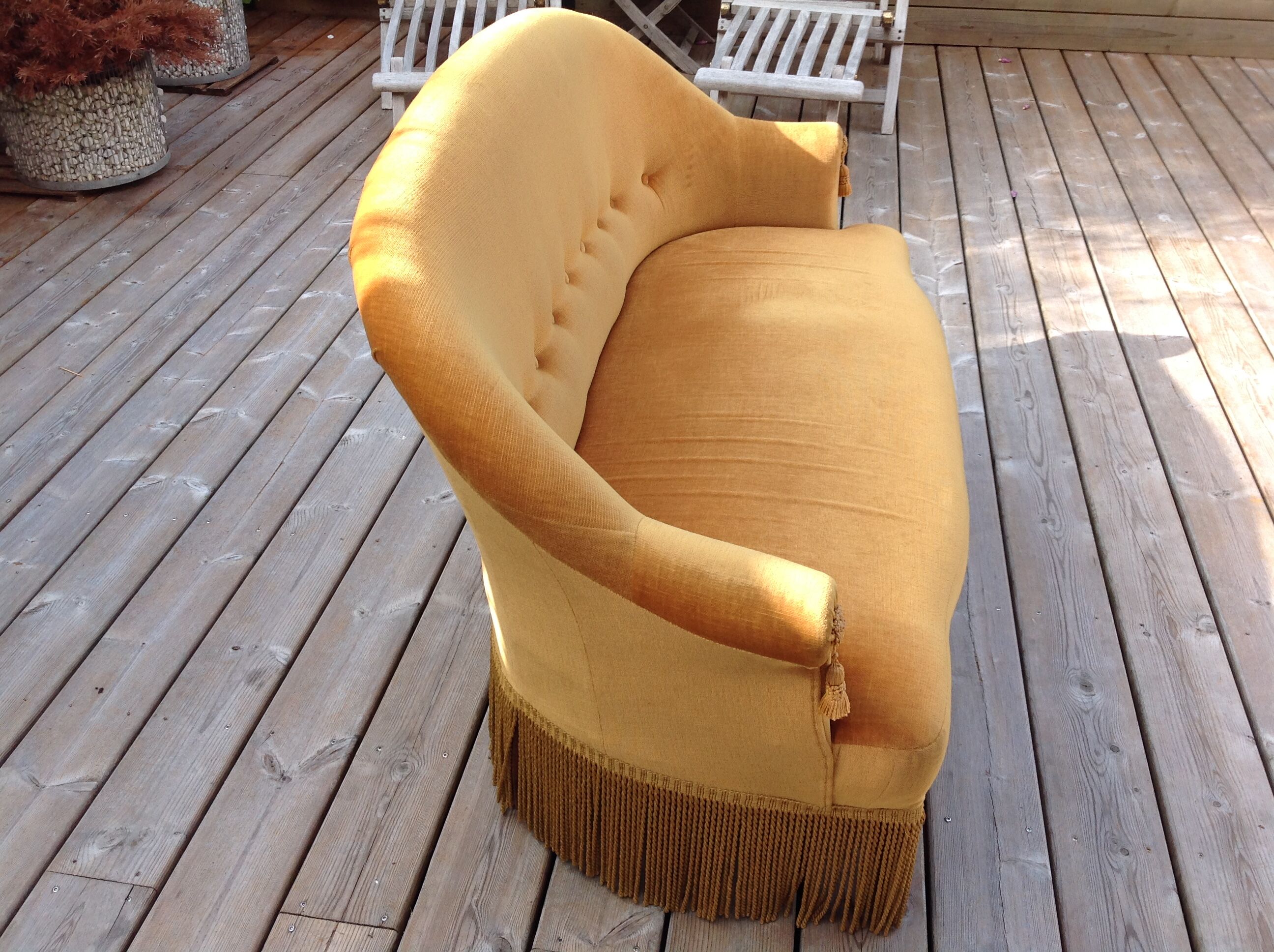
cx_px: 637
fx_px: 1286
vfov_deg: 40.6
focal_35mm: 35
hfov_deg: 52.7
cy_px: 476
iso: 50
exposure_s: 1/332
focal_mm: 4.28
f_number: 2.4
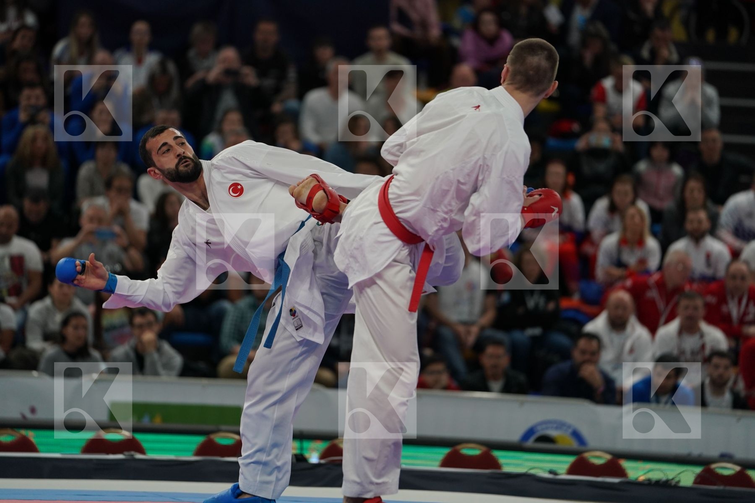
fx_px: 4194
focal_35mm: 200
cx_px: 378
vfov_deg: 6.9
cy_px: 252
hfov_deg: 10.3
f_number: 2.8
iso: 1250
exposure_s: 1/1000
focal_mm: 200
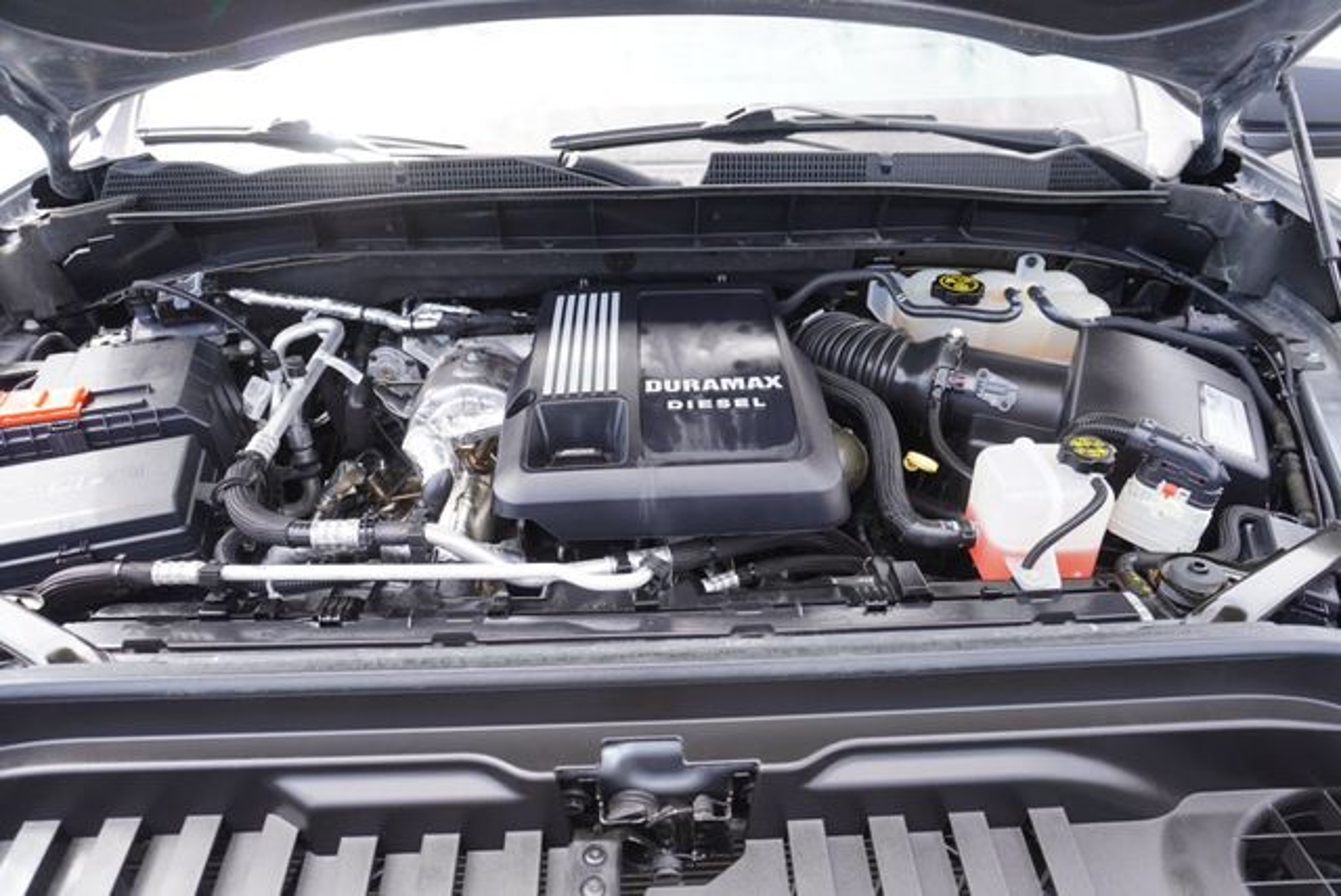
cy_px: 448
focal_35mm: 24
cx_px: 670
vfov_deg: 53.2
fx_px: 895
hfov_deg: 73.7
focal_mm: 16
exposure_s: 1/80
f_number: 4.5
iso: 100
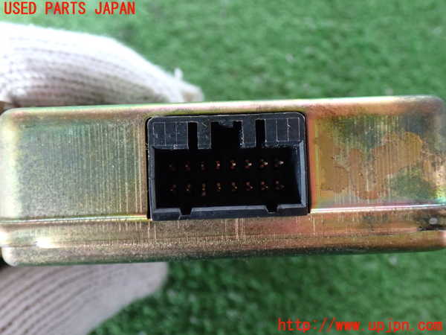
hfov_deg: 45.8
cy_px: 168
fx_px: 528
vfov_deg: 35.1
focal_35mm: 41
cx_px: 223
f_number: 2.8
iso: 800
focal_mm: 7.31
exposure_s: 1/10
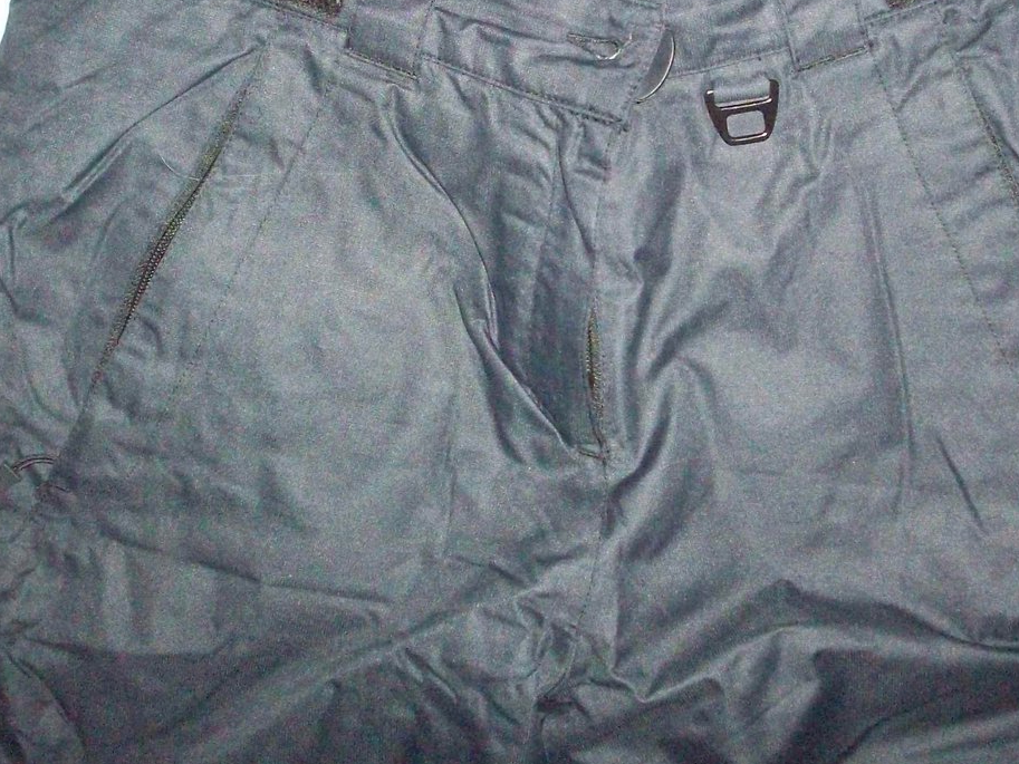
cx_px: 597
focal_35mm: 54
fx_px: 1590
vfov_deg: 26.9
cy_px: 284
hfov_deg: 35.4
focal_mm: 6.2
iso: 800
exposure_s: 1/128
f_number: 2.8
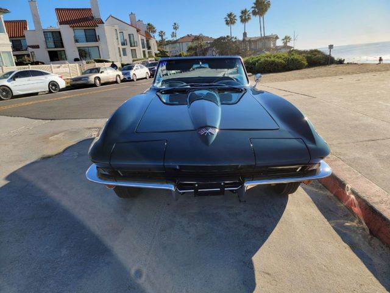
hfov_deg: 71.6
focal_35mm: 24
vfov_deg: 56.8
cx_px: 195
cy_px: 146
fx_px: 270
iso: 16
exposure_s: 1/769
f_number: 1.8
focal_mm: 6.7
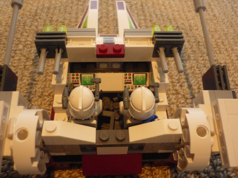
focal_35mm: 33
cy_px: 89
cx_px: 119
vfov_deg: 42.9
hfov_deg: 55.4
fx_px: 227
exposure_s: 1/13
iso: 400
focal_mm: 5.5
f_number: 2.8
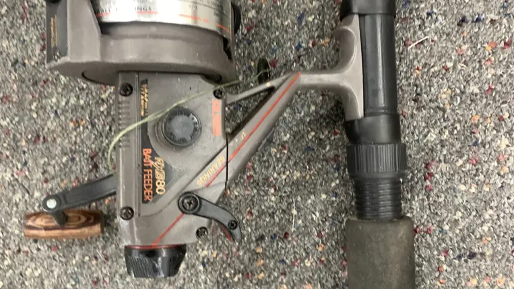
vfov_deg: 31.2
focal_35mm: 38
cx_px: 257
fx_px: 518
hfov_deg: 52.8
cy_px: 156
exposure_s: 1/50
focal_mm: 4.25
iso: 200
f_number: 1.8
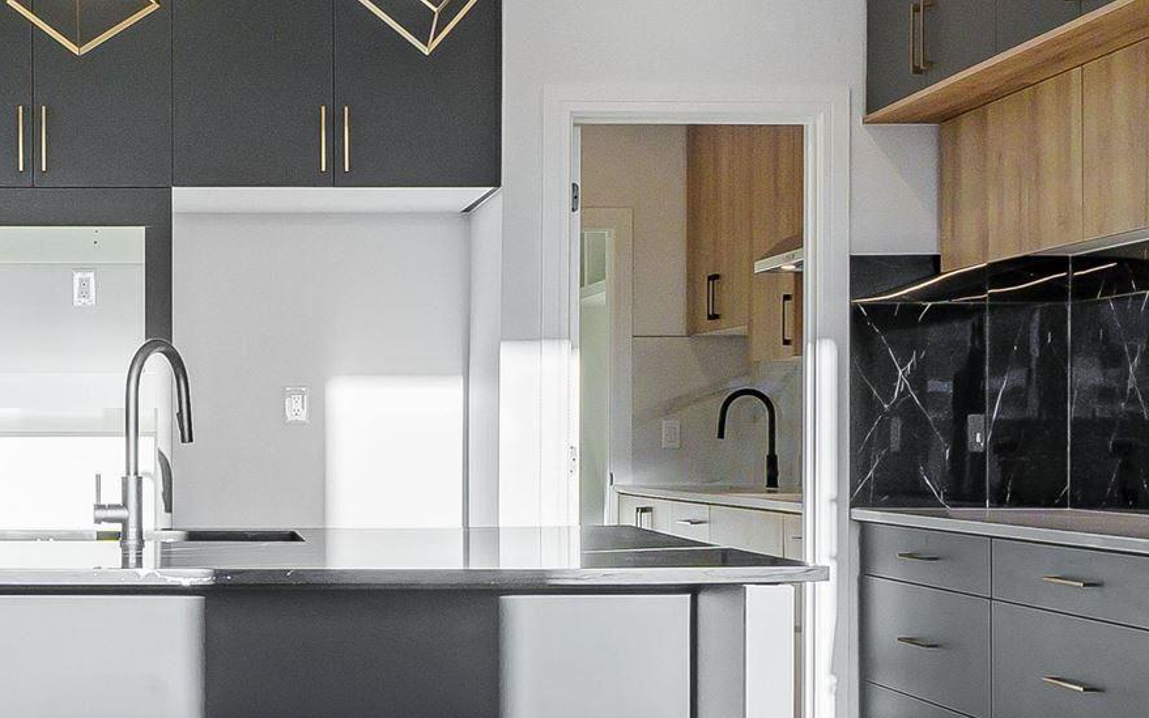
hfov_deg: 33.4
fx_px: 1840
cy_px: 439
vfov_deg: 22.0
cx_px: 187
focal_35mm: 59
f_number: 11
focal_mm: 11
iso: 200
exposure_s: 1/20
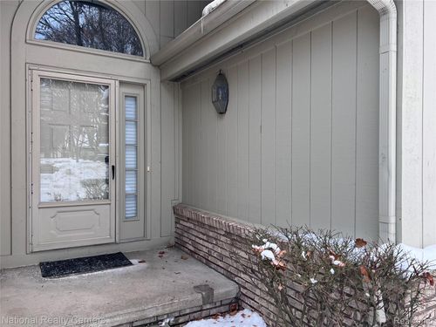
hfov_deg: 67.3
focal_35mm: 26
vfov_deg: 53.1
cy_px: 164
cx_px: 218
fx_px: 327
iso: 64
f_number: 1.5
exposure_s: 1/121
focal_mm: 5.7
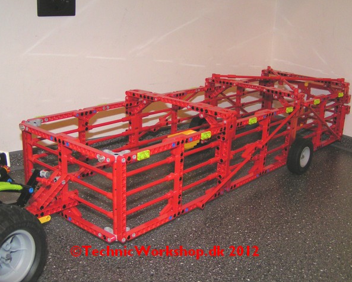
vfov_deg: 37.4
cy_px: 140
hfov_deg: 45.8
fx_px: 417
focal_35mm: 40
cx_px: 166
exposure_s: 1/40
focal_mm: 5.8
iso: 200
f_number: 2.8
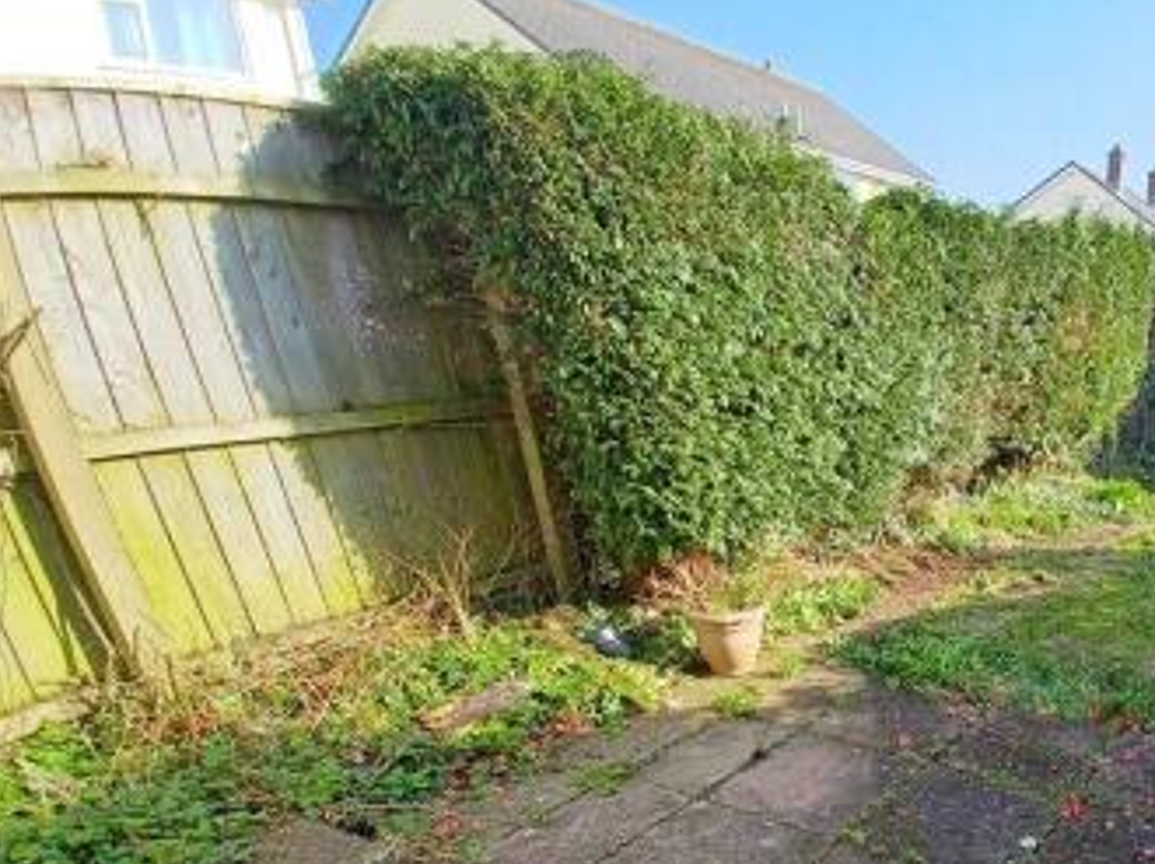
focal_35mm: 23
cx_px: 1003
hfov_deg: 63.8
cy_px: 729
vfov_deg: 53.5
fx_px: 767
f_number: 2.2
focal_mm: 1.42
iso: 40
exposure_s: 1/228
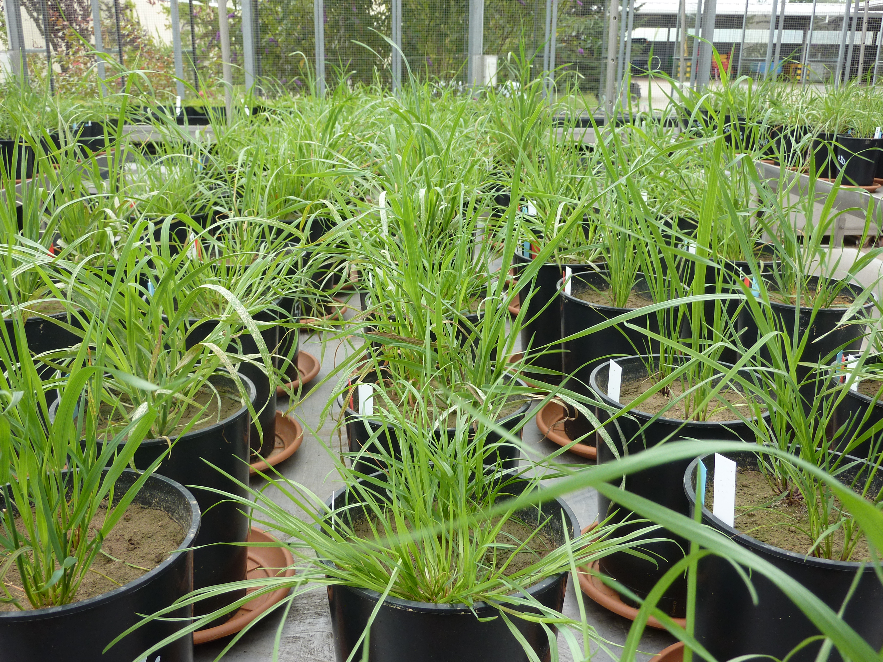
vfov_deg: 44.2
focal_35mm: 32
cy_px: 331
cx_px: 442
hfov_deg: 56.8
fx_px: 816
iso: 80
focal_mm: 5.3
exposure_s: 1/125
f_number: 3.5
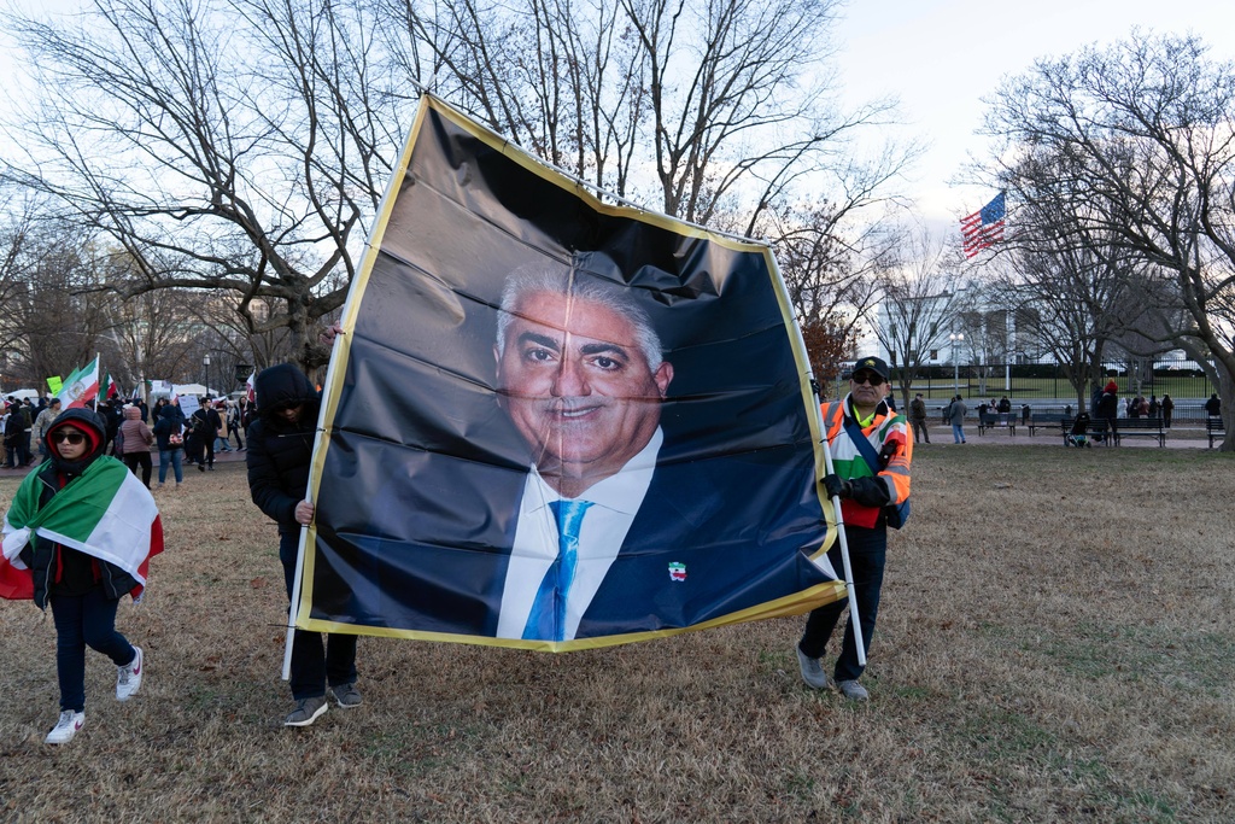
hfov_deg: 73.7
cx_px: 618
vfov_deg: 53.1
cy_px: 412
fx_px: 823
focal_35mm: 24
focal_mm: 24
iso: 200
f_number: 4
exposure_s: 1/200
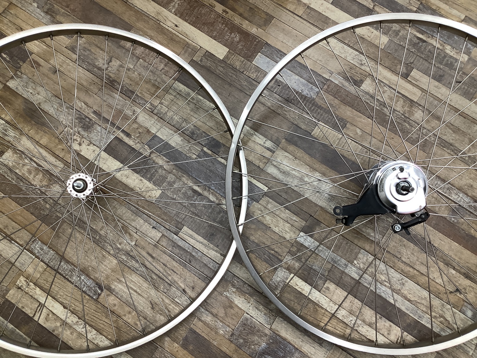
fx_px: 427
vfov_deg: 45.5
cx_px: 238
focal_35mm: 31
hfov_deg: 58.3
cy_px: 179
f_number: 2.4
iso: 80
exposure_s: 1/60
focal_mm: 3.3
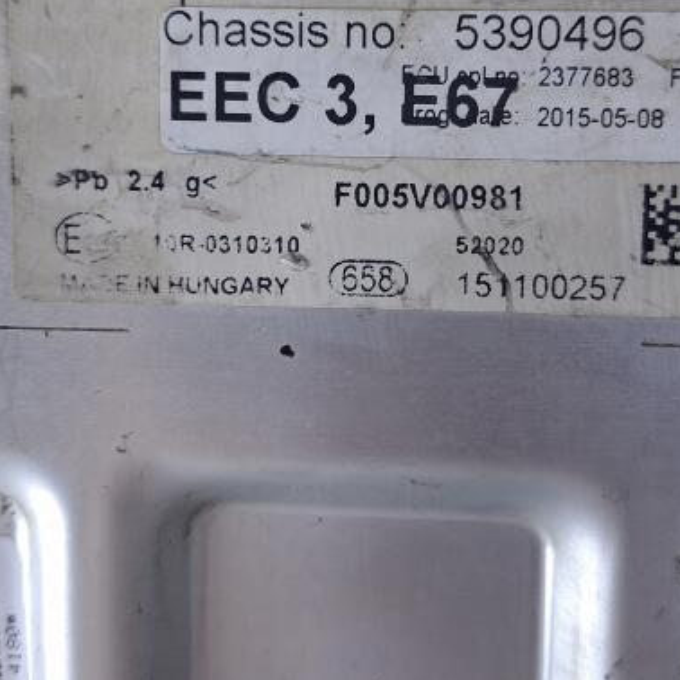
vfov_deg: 38.6
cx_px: 407
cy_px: 212
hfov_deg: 39.0
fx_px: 956
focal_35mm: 43
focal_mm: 5.54
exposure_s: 1/50
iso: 160
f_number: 1.8
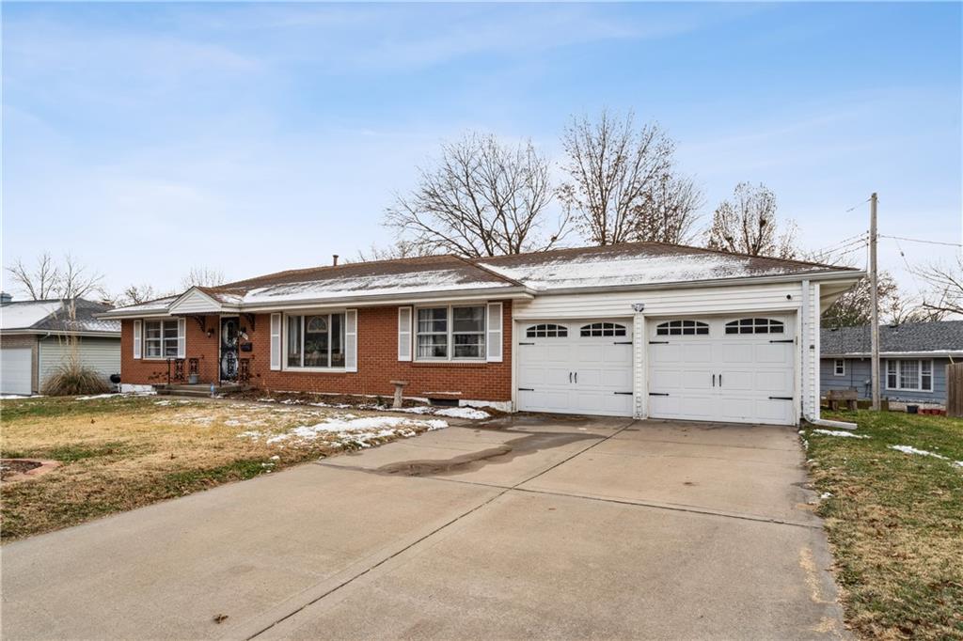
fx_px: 524
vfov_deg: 62.9
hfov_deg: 85.1
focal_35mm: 20
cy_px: 320
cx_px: 482
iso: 100
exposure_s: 1/15
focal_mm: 19.6
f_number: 22
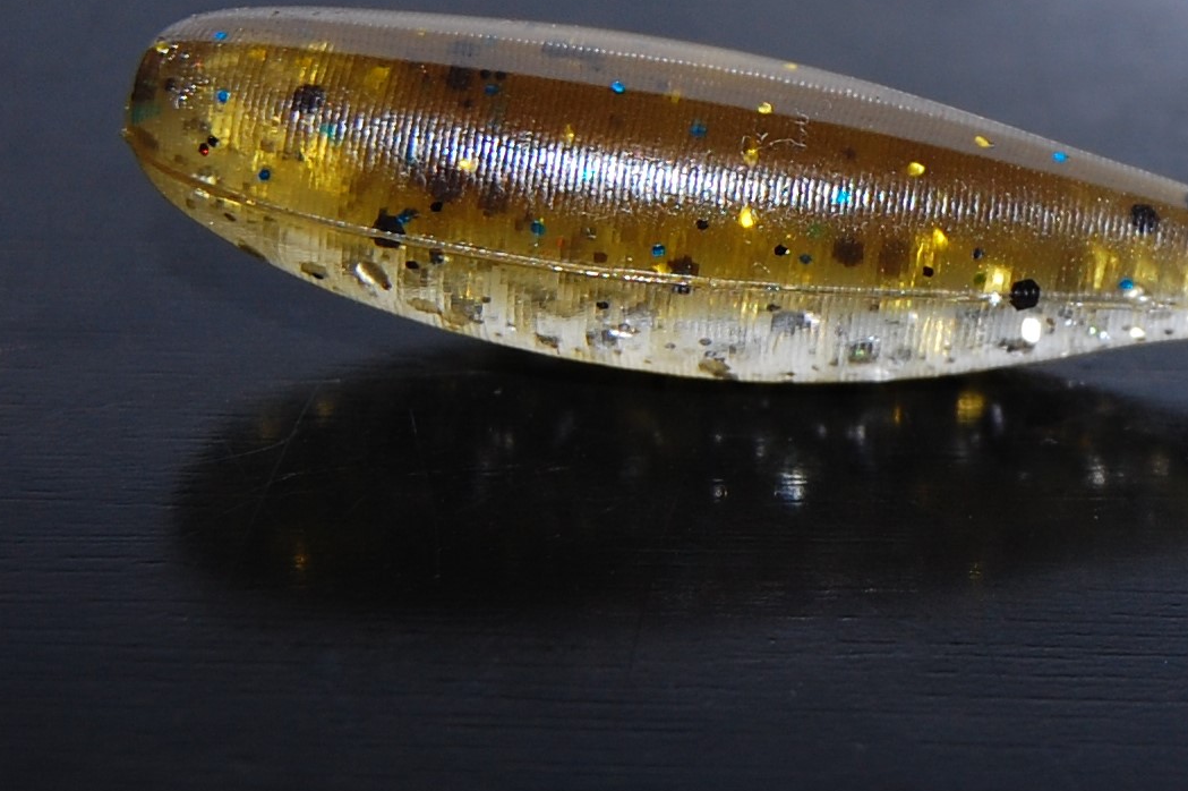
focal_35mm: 150
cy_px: 273
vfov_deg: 9.1
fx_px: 4961
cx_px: 1259
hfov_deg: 13.4
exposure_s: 1/50
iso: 200
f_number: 7.1
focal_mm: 35
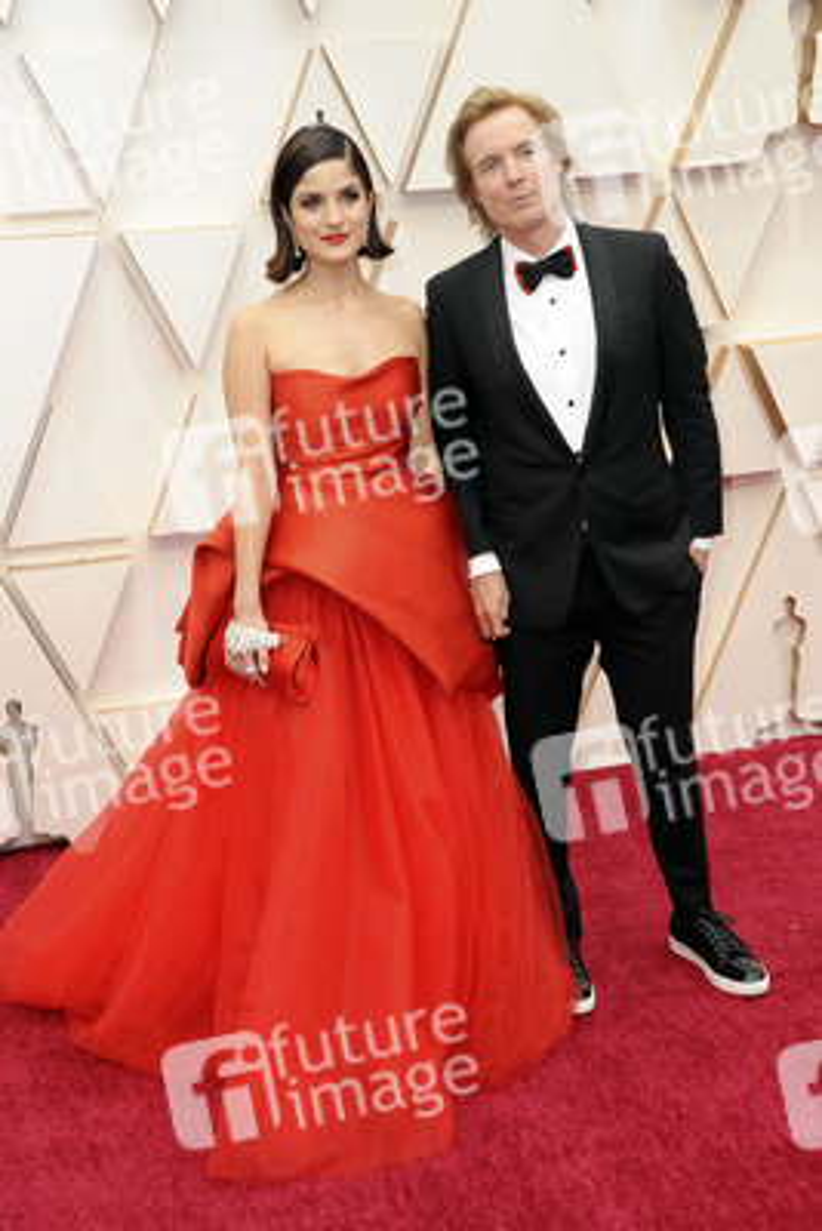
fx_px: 1882
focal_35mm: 55
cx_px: 411
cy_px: 616
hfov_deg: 24.6
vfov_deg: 36.2
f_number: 7.1
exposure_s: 1/200
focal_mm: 55
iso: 800
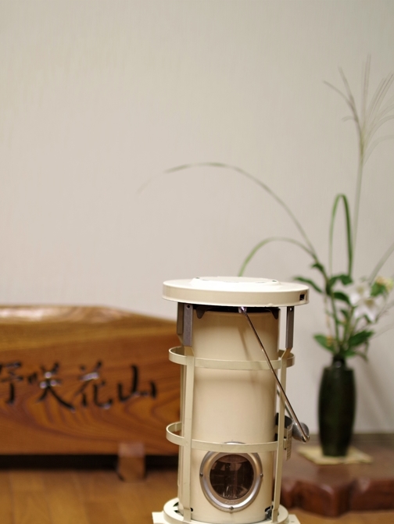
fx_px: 1001
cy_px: 399
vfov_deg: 28.9
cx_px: 148
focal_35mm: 66
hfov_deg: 22.2
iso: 200
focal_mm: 30
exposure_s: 1/60
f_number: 1.4
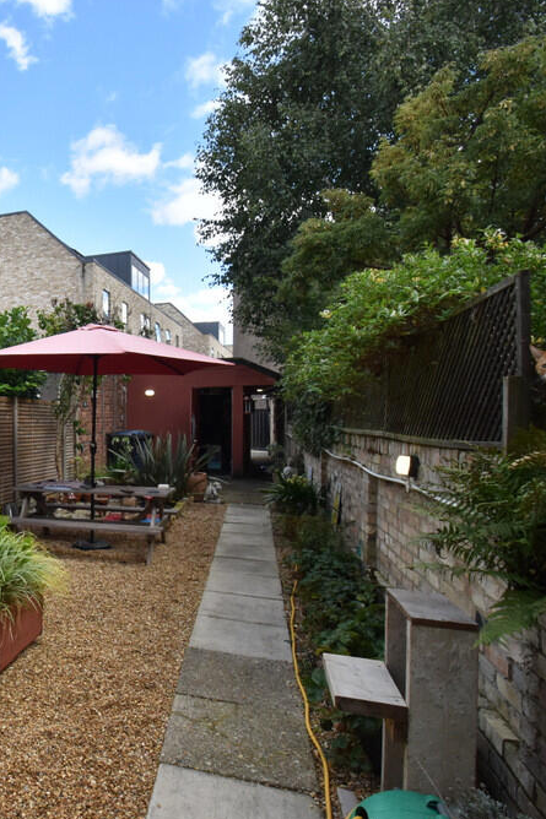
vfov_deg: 76.1
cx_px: 56
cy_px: 411
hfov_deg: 49.2
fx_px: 523
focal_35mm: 23
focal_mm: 10
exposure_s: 1/200
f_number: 10
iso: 360
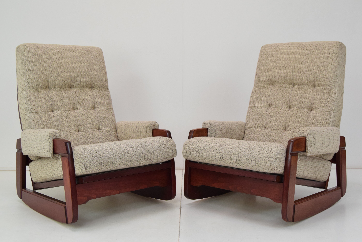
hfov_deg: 46.4
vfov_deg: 31.9
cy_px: 121
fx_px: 423
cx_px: 181
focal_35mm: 42
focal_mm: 28
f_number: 8
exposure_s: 1/250
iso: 1600
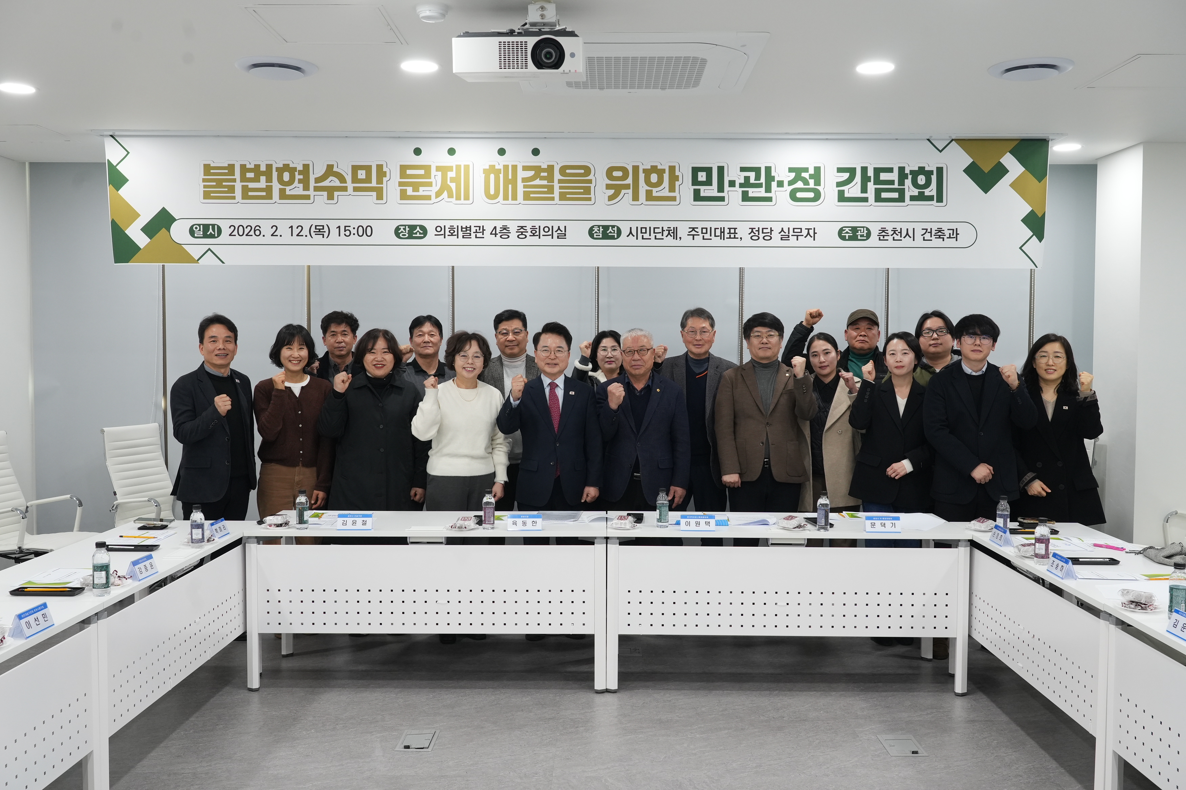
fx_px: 1054
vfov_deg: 41.1
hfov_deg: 58.7
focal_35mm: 32
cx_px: 593
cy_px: 395
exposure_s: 1/60
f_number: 8
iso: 1600
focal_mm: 32
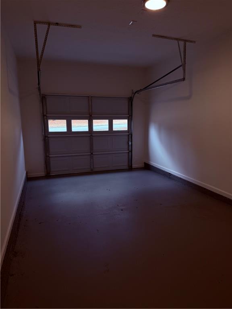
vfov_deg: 71.6
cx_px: 116
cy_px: 154
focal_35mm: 24
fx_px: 214
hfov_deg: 56.8
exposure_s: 1/120
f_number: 1.78
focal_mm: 6.76
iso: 125
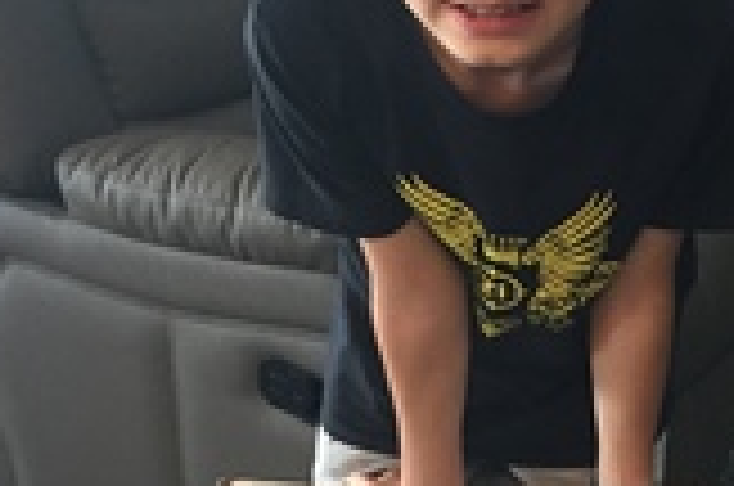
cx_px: 563
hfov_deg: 22.7
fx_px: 1811
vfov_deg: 15.0
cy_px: 495
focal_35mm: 89
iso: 200
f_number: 2.2
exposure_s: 1/30
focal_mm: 4.15
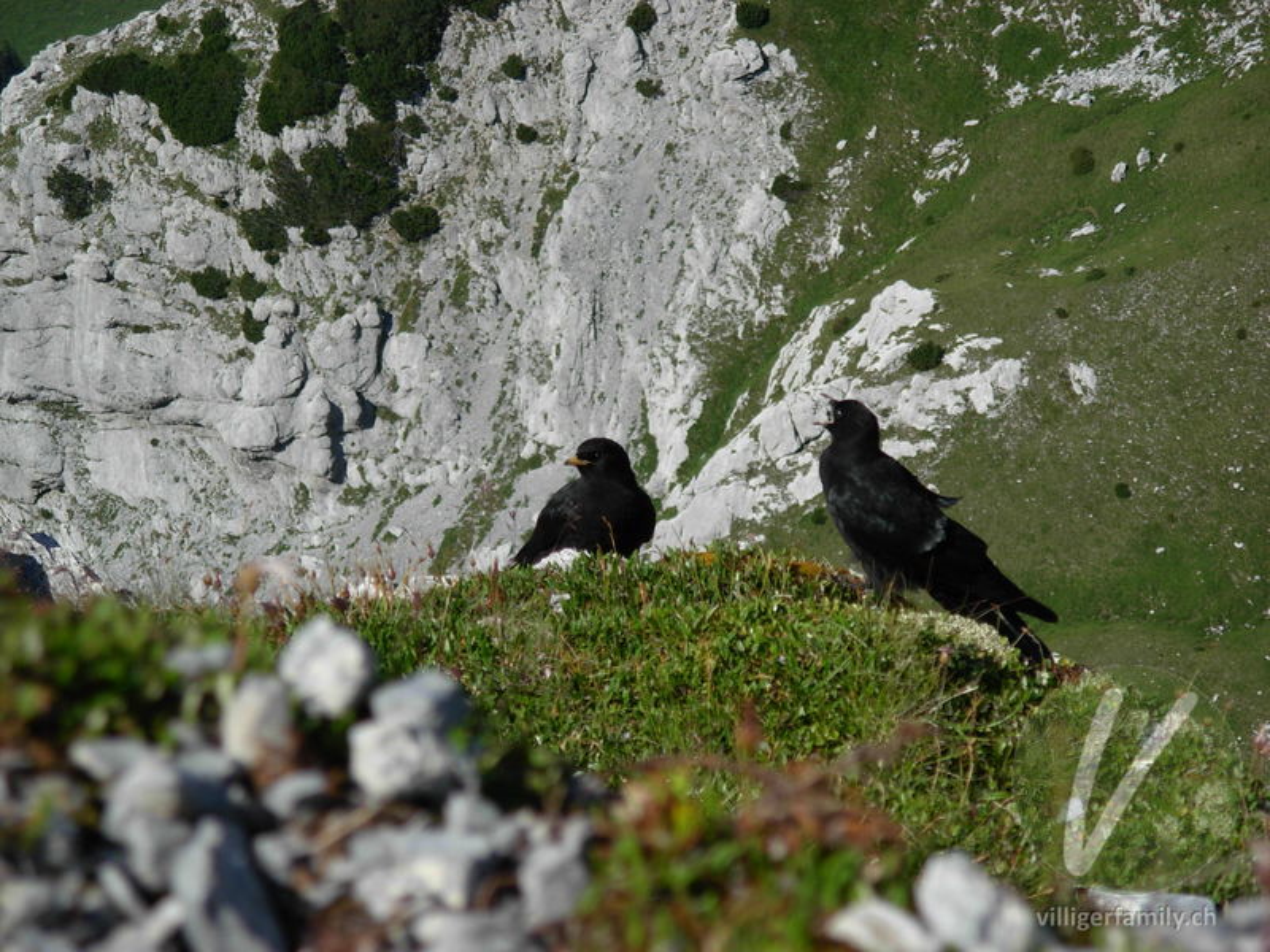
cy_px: 476
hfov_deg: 10.4
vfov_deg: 7.8
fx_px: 6971
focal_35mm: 190
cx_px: 635
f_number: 5
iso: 79
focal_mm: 31.4
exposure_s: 1/609
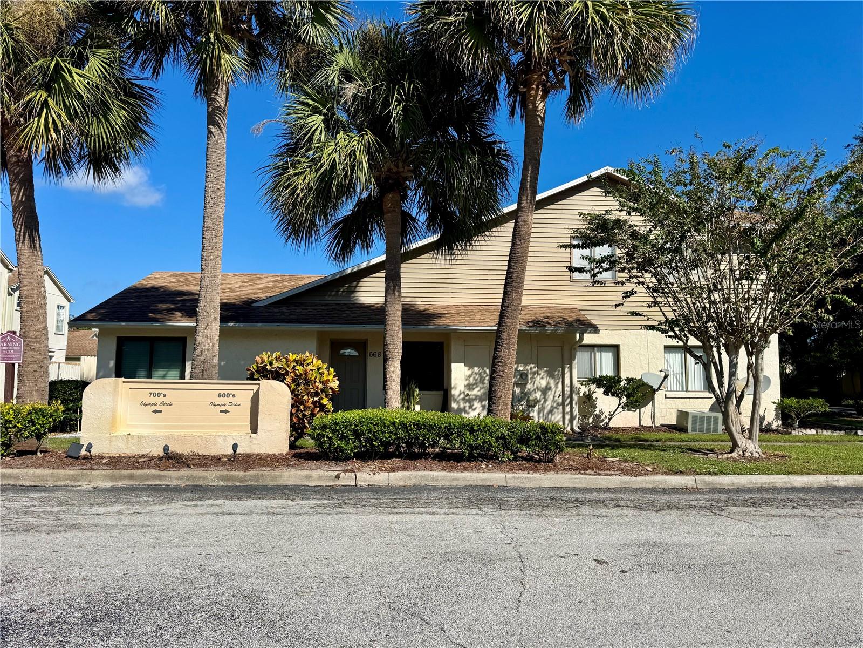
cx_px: 432
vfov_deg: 56.8
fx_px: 598
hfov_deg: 71.6
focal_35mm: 24
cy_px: 324
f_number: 1.78
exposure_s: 1/7092
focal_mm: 6.76
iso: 80
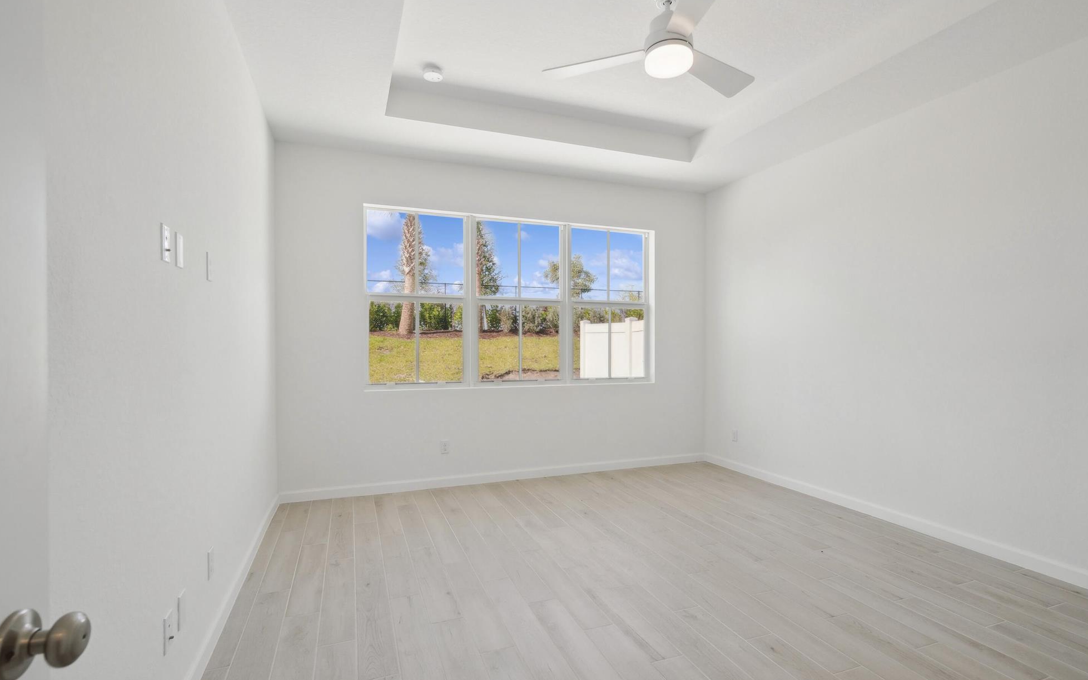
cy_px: 347
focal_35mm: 16
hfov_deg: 97.8
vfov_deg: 71.2
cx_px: 552
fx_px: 474
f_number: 8
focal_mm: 15
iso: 250
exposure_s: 1/60
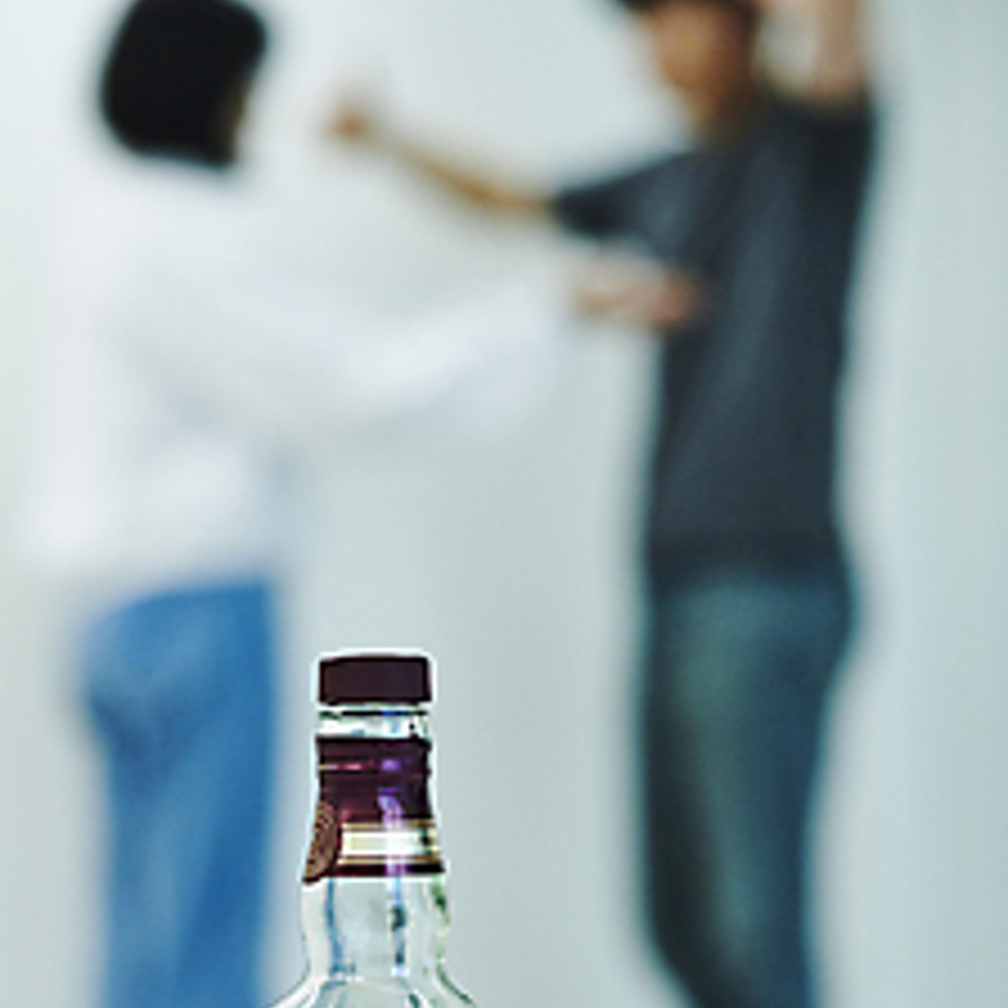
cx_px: 466
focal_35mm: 76
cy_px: 702
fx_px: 2504
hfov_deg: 22.8
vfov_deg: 22.6
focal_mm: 50
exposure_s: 1/640
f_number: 2.2
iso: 1000
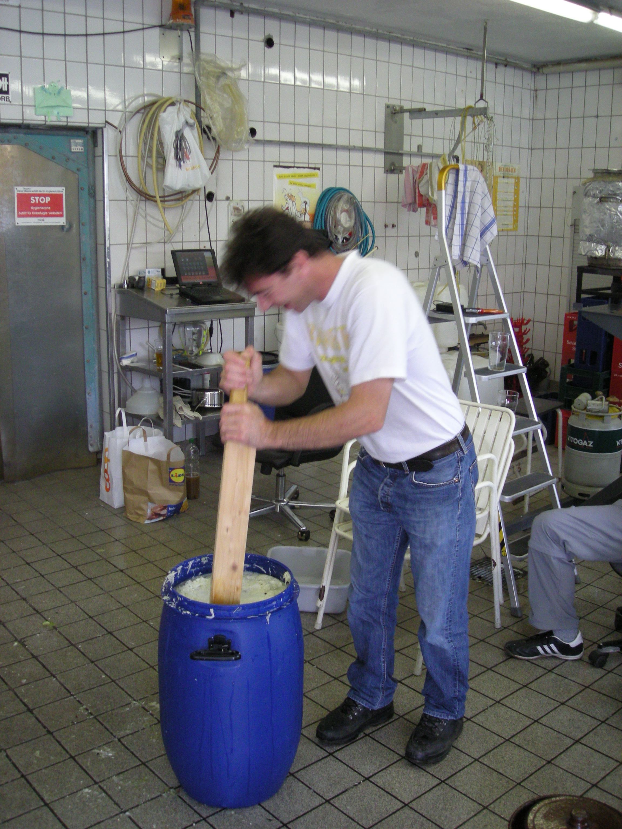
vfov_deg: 52.6
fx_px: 839
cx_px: 311
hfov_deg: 40.7
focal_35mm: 35
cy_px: 414
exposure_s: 1/54.7
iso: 226
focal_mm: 5.7
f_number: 2.8
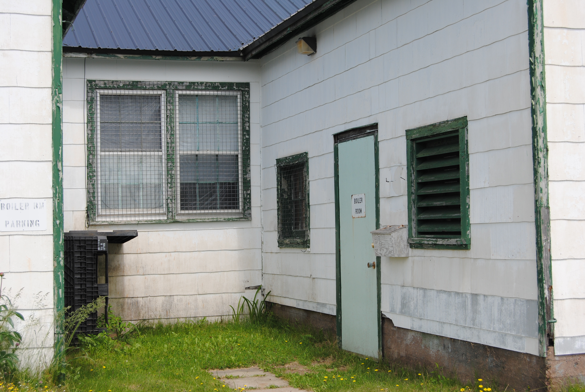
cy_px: 196
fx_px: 927
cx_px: 292
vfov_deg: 23.8
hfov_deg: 35.0
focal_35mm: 57
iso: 100
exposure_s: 1/250
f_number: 8
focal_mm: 38
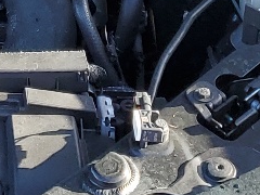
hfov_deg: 10.8
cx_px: -188
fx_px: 1299
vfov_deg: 8.2
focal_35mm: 173
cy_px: -185
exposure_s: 1/333
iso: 50
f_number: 1.5
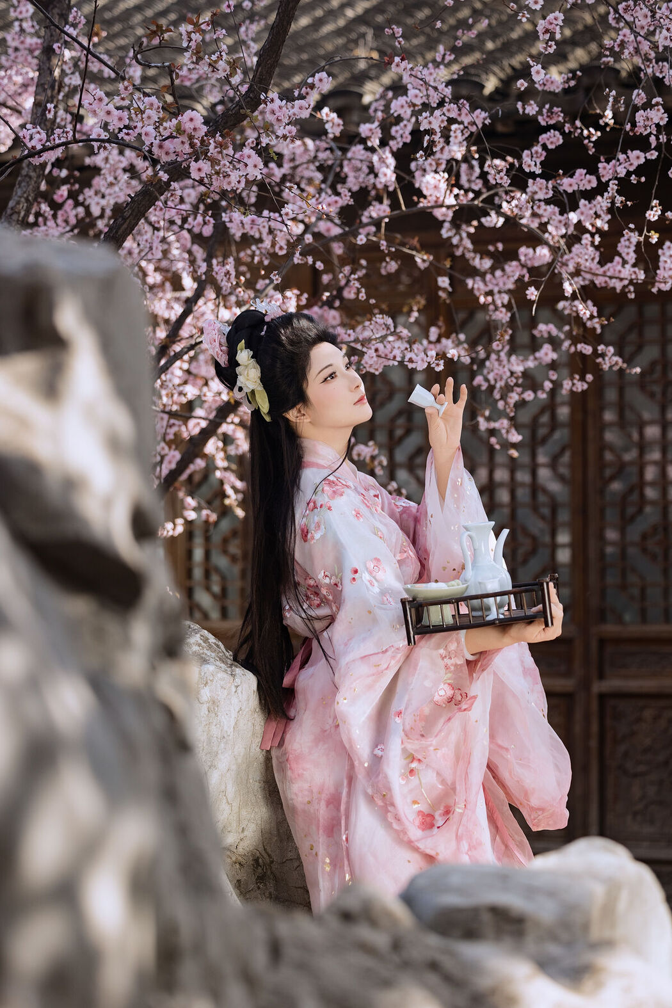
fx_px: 2156
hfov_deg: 17.7
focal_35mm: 77
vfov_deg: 26.3
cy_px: 504
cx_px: 336
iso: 100
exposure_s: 1/500
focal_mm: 77
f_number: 3.2
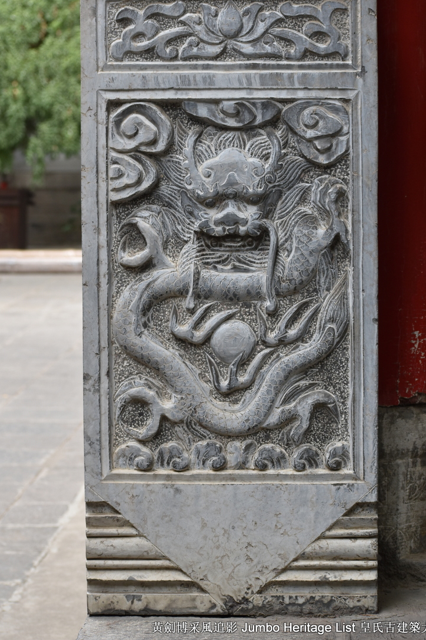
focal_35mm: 116
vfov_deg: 17.6
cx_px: 227
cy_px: 296
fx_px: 2060
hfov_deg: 11.8
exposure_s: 1/250
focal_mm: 70
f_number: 5.6
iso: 280
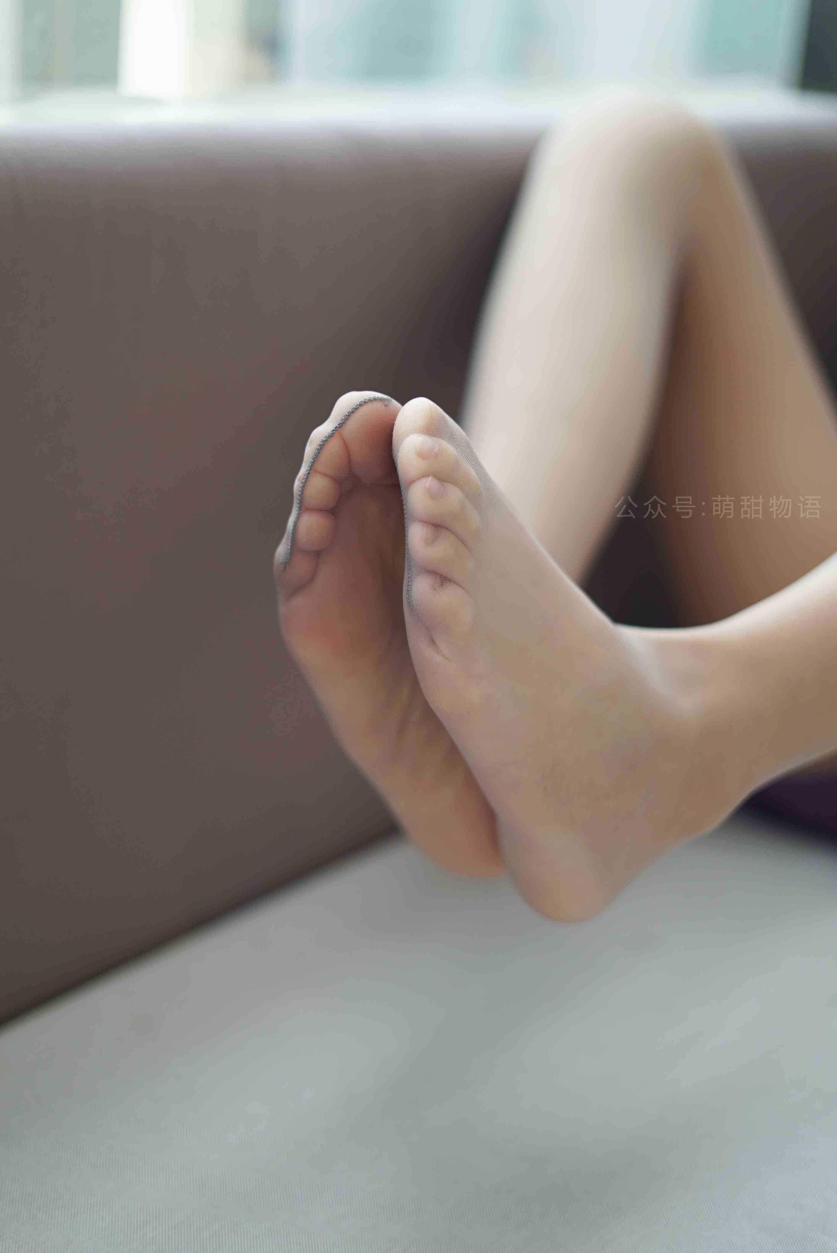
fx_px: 1741
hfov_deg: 27.0
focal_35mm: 50
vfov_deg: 39.6
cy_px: 626
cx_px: 418
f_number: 1.8
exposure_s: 1/320
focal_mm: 50
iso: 400
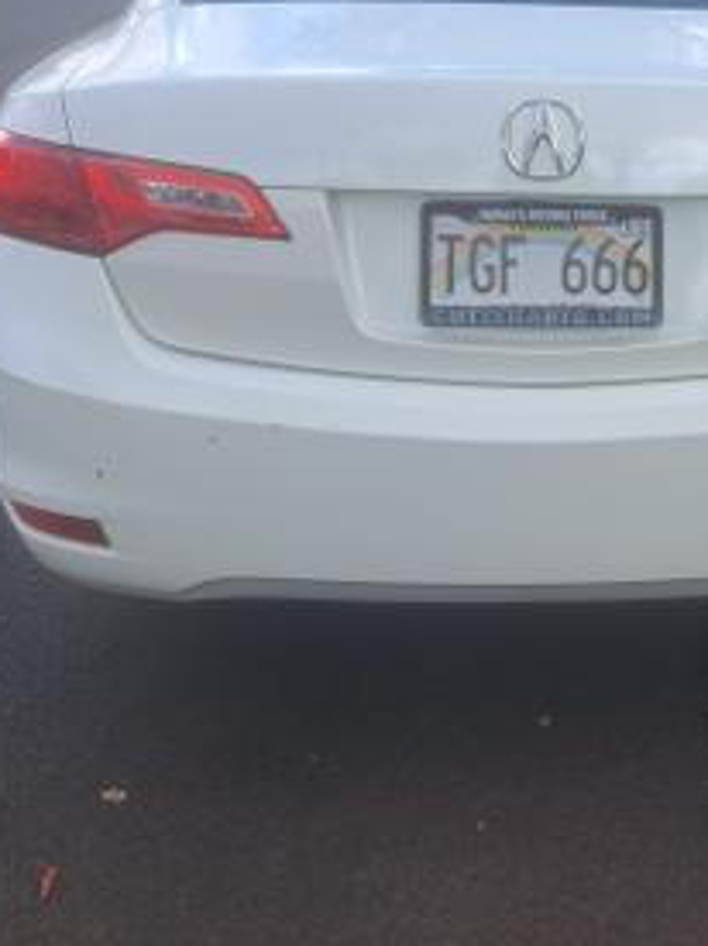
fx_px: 1201
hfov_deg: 31.1
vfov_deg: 42.3
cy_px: 303
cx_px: 656
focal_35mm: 44
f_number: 1.8
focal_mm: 5.23
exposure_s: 1/369
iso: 50
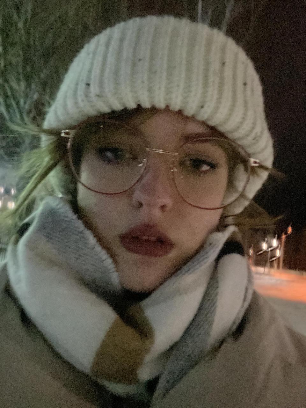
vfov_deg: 60.0
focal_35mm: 30
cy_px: 204
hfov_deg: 46.8
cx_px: 153
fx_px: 354
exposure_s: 1/17
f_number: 2.2
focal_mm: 2.71
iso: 2000
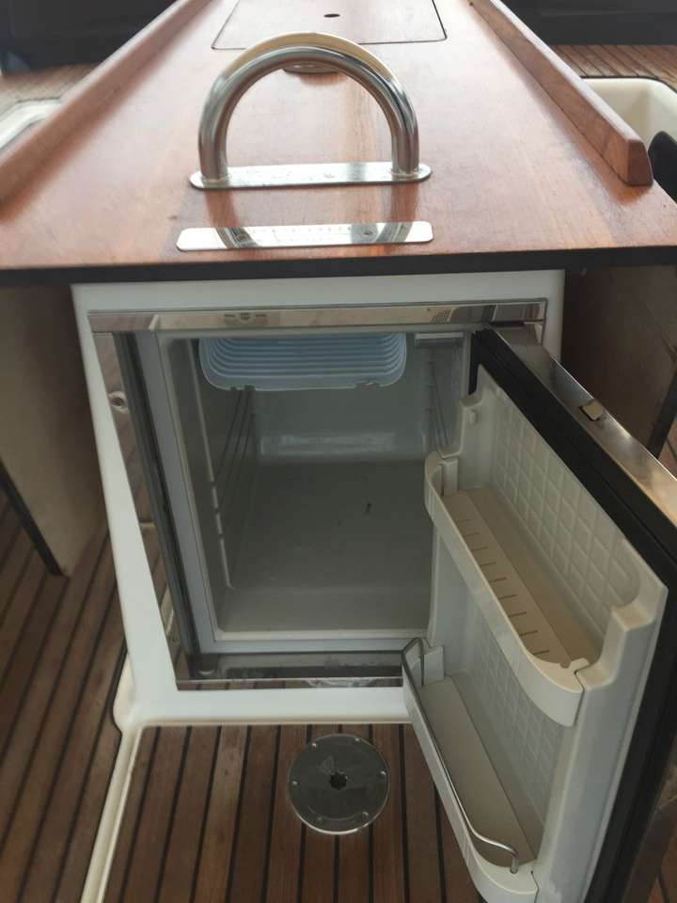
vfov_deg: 61.7
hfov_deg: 48.2
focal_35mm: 29
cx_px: 338
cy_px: 452
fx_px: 756
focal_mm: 4.15
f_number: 2.2
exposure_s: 1/50
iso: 32
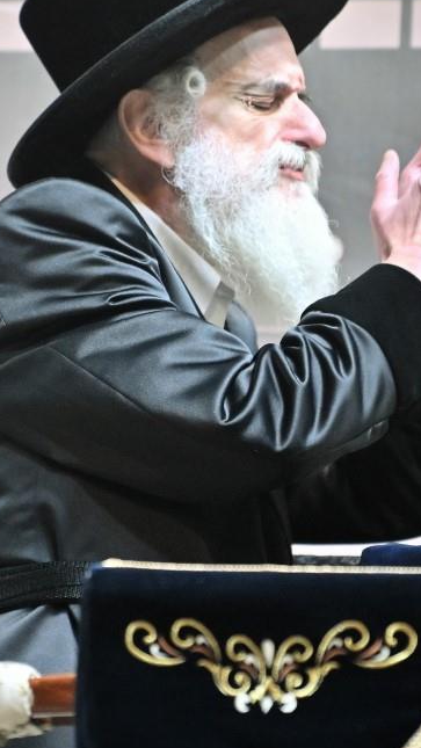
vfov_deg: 4.3
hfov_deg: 2.4
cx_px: 228
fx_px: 9899
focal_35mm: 499
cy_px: 283
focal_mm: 200
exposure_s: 1/200
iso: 500
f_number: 2.8
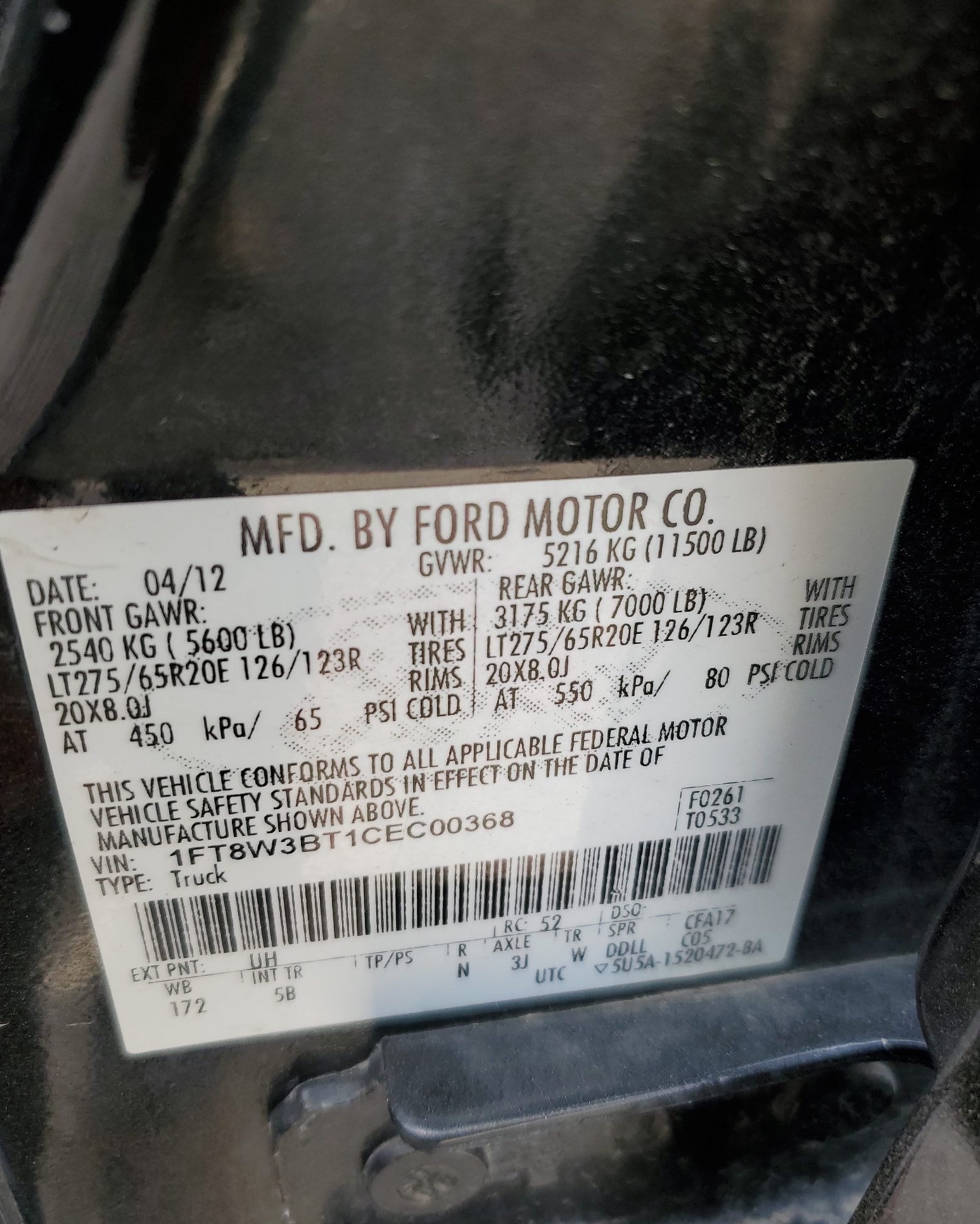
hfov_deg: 51.5
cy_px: 637
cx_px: 483
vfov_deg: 62.2
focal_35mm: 28
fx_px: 1015
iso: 50
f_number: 1.5
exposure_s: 1/370
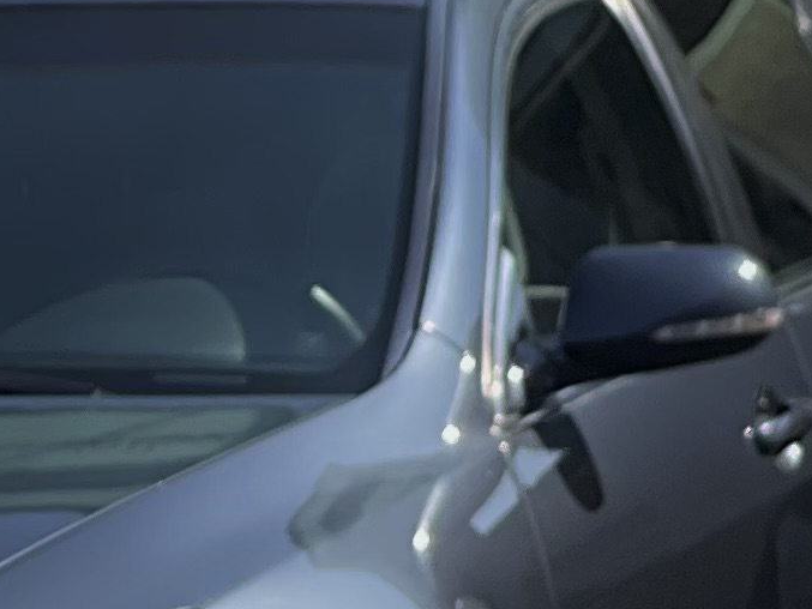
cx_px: -1445
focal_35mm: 381
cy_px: 1136
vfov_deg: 3.9
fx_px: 8939
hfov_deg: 5.0
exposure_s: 1/919
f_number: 2.2
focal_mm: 7.5
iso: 32
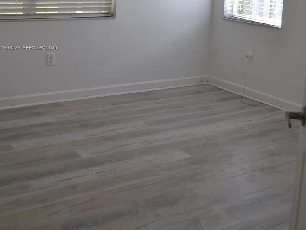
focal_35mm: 53
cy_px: 48
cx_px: 151
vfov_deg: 27.0
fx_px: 469
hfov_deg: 36.2
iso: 400
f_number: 5
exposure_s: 1/100
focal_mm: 24
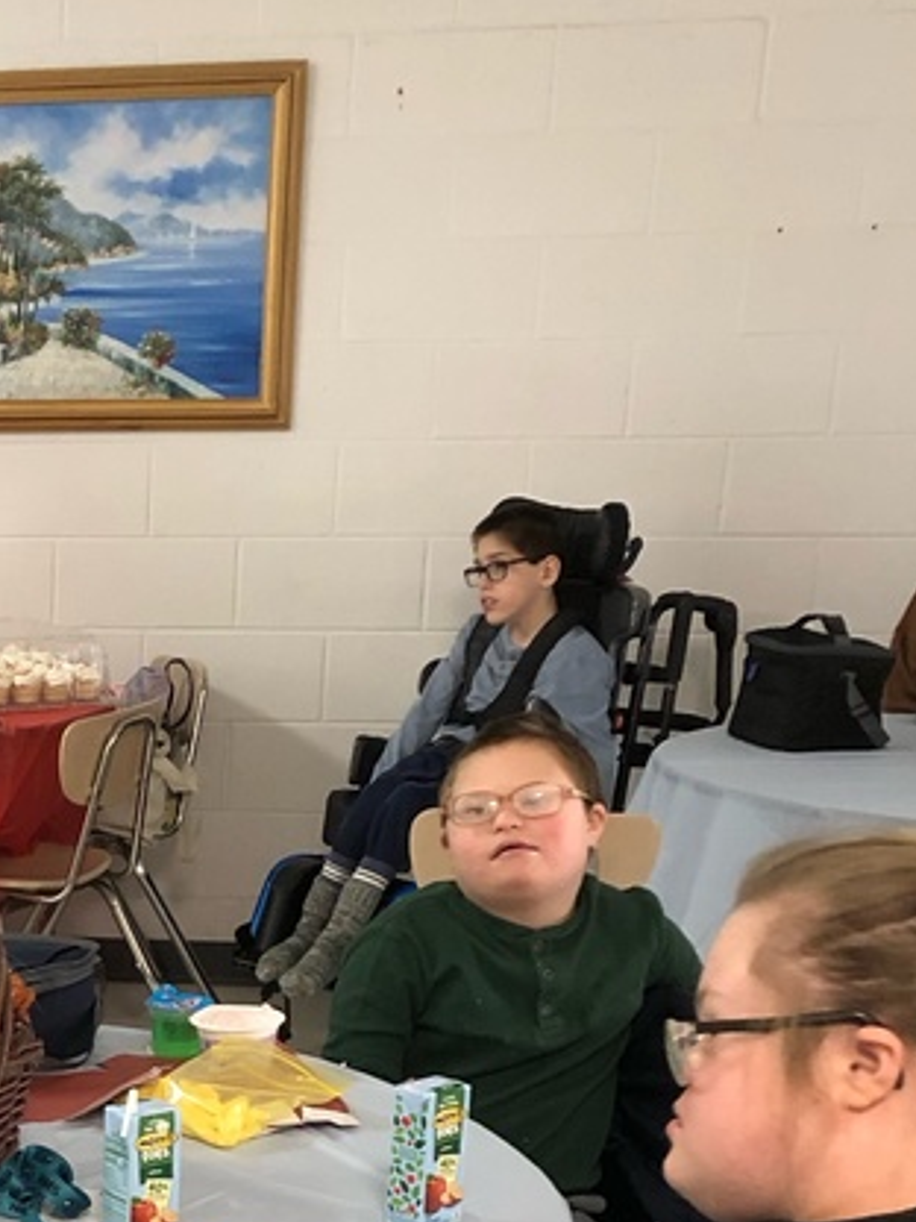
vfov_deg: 26.5
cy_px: 1246
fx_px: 2434
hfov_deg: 20.0
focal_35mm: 69
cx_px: -194
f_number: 1.8
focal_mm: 4
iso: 250
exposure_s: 1/60
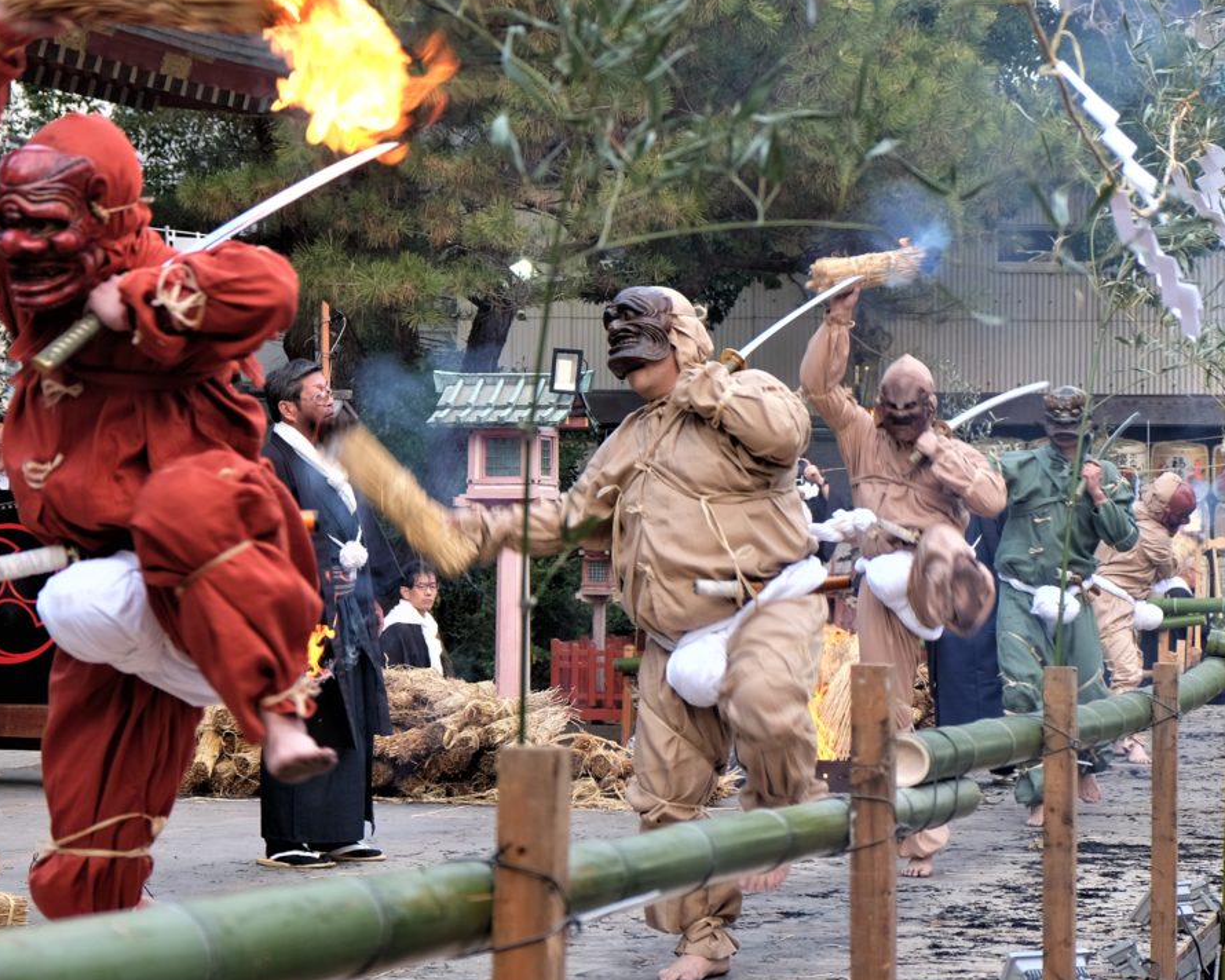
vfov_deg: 18.9
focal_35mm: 81
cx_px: 445
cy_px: 462
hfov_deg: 23.5
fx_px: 2937
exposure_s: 1/100
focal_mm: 42.5
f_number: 4
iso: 200
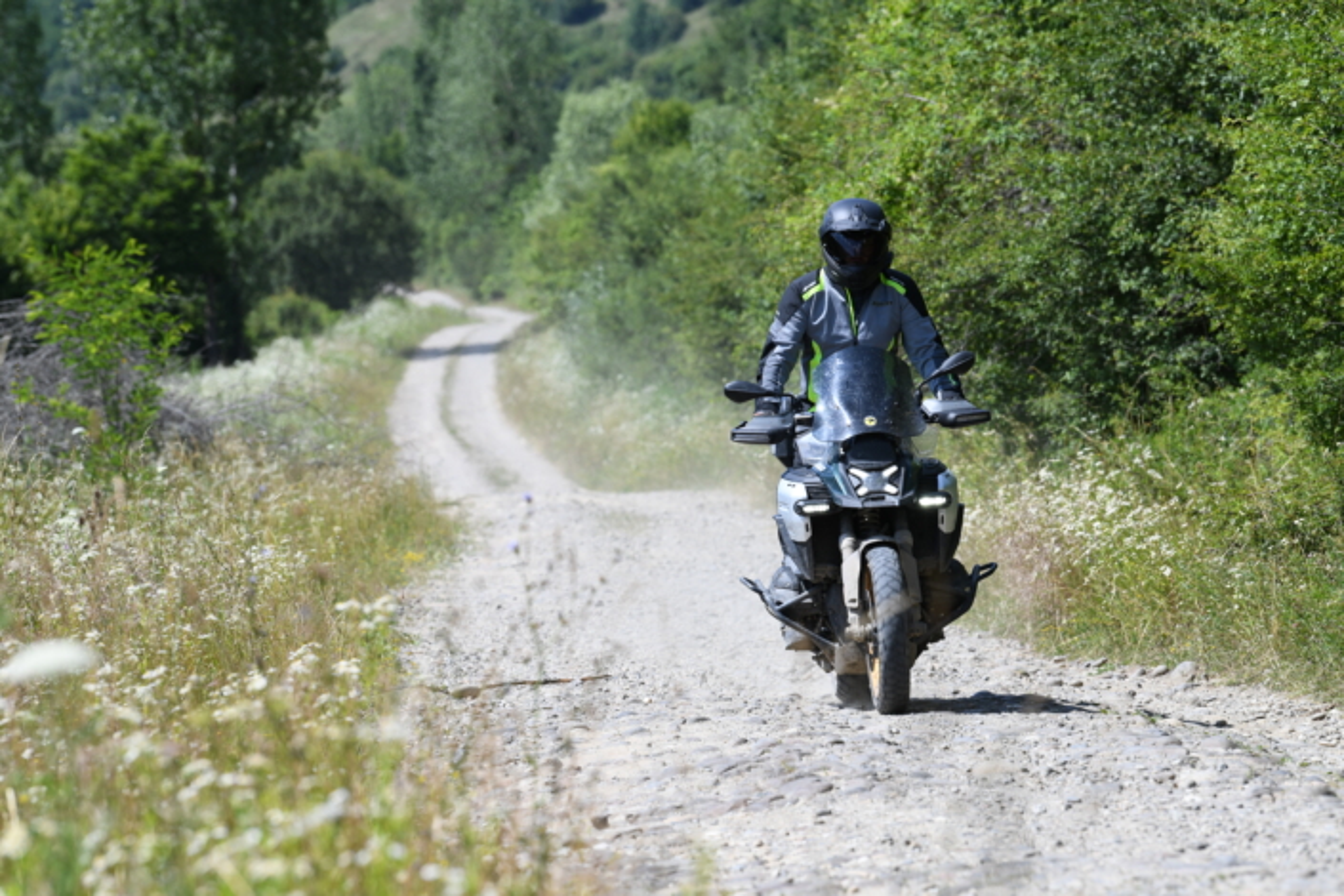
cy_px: 448
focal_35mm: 190
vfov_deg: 7.2
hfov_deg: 10.8
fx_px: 7093
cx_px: 672
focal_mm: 190
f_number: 6.3
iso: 200
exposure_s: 1/640
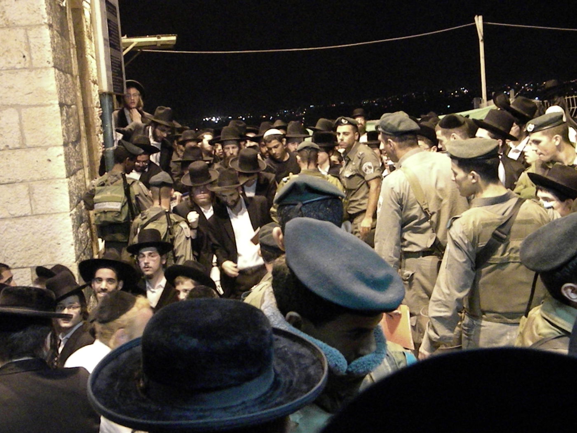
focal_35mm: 47
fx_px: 783
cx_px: 288
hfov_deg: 40.4
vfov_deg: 30.9
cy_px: 216
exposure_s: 1/41.1
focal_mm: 8.6
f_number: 3.9
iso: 3200
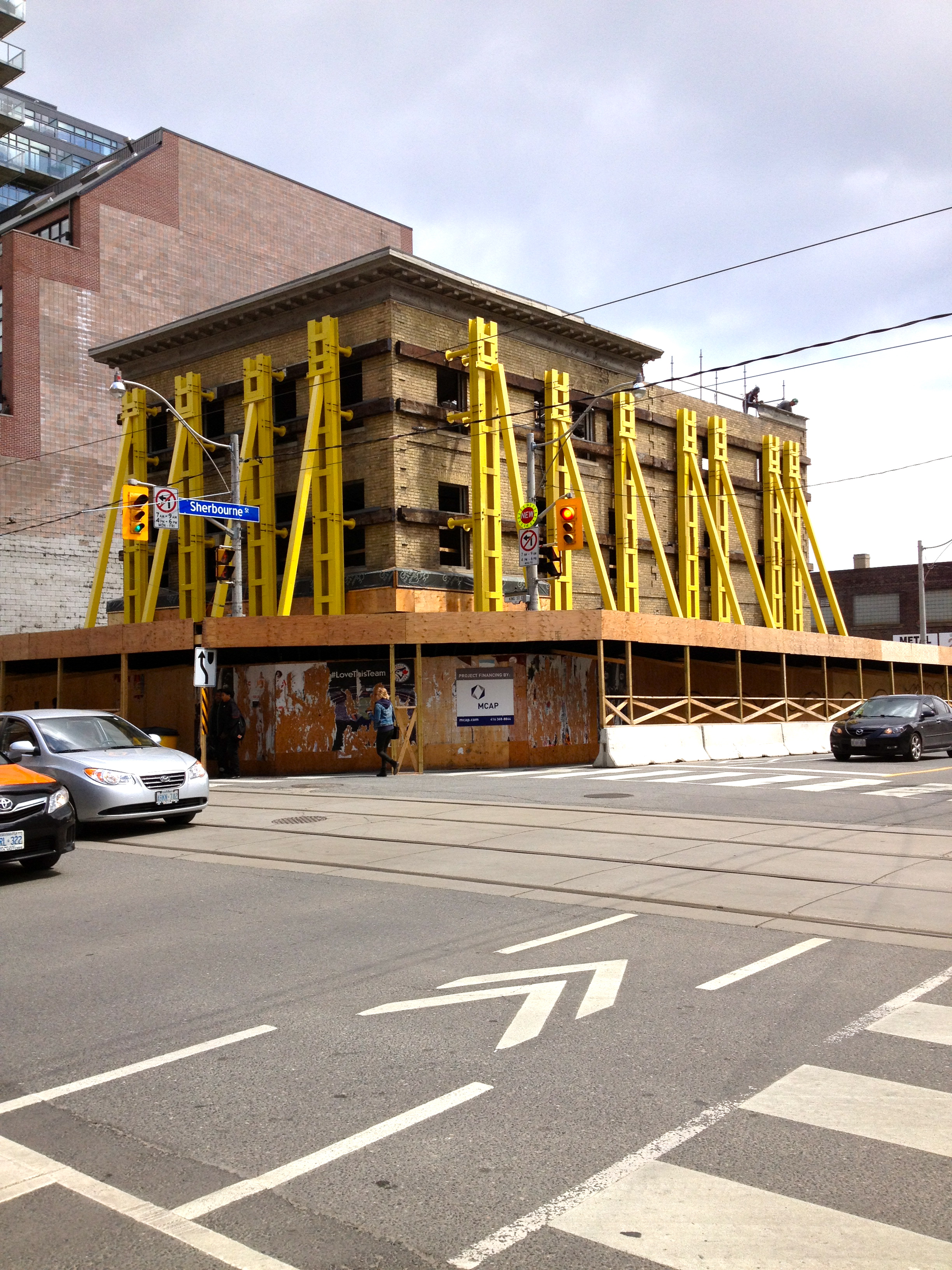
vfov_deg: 52.6
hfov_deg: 40.7
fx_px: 1283
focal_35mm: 35
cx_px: 476
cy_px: 635
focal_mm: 4.28
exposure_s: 1/951
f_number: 2.4
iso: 50
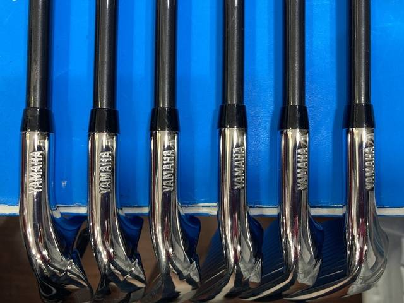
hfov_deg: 63.4
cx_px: 202
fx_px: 327
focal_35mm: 28
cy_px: 152
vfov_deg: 49.7
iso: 125
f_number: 1.8
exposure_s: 1/50
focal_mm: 3.99
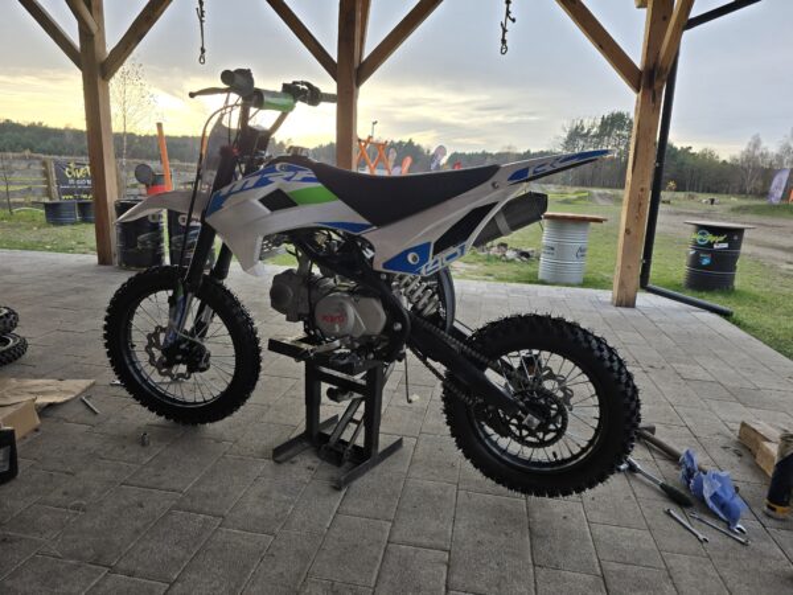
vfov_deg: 58.9
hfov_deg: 73.9
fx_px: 527
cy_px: 298
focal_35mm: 23
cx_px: 396
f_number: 1.7
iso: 25
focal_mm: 6.3
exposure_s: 1/180
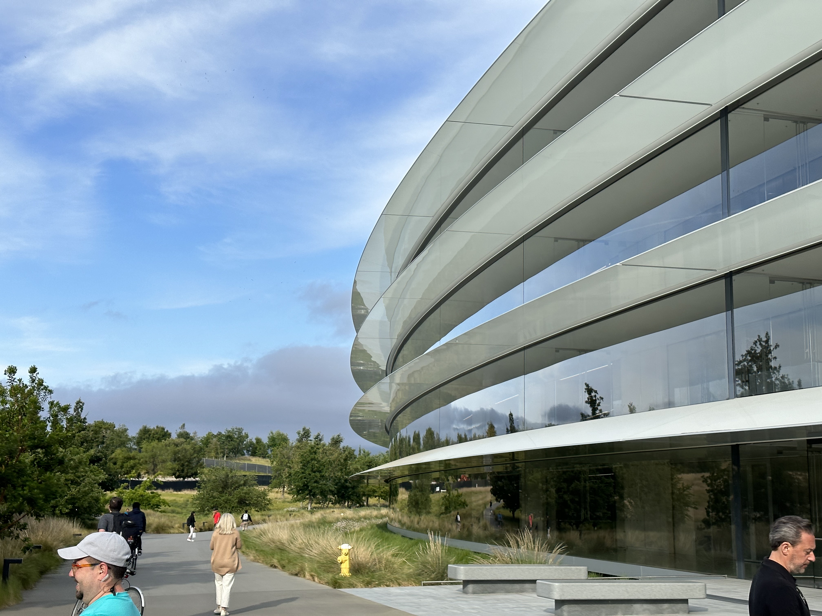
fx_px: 1140
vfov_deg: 30.3
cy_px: 308
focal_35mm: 48
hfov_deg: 39.7
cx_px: 411
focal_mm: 6.86
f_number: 1.78
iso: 64
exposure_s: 1/3257
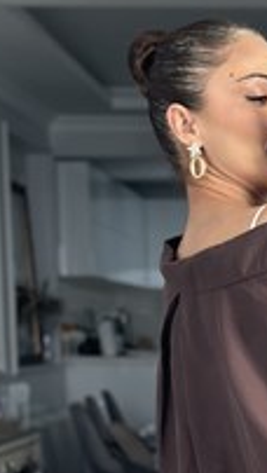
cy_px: 466
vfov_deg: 16.1
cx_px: 335
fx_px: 1645
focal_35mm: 131
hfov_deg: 9.1
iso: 100
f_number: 1.78
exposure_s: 1/121
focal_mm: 6.86
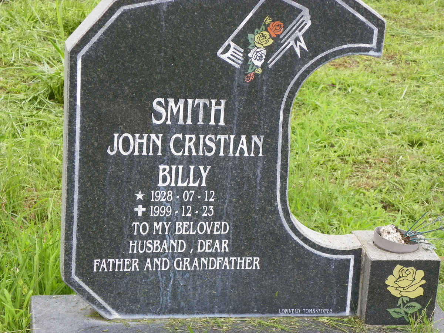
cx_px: 222
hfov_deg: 17.7
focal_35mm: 111
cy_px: 166
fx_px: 1424
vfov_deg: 13.3
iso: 64
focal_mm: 19.7
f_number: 4
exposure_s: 1/100
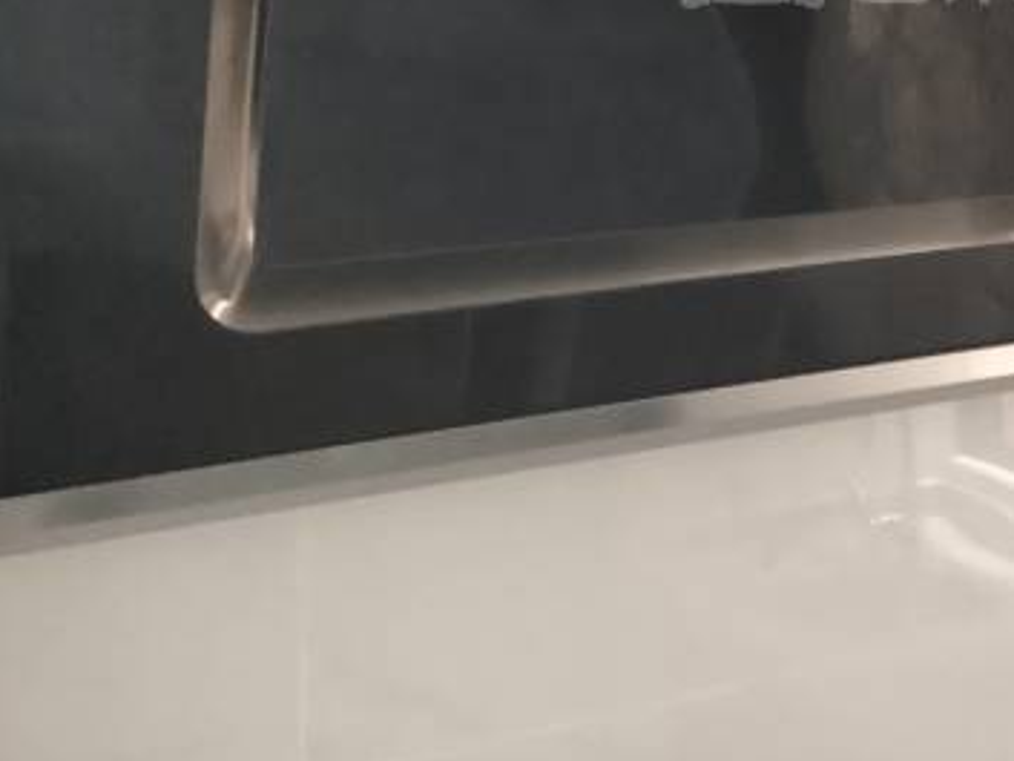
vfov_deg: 20.6
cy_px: -69
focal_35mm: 68
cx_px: 893
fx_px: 1993
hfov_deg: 27.6
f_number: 1.79
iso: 978
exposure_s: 1/17
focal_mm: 4.35
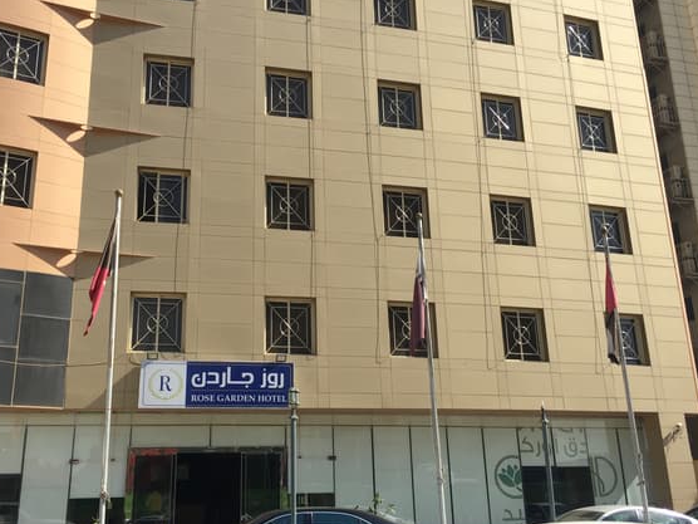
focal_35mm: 36
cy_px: 281
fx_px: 726
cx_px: 333
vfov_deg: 39.6
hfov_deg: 51.3
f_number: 2.2
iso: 32
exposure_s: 1/2326
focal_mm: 4.15
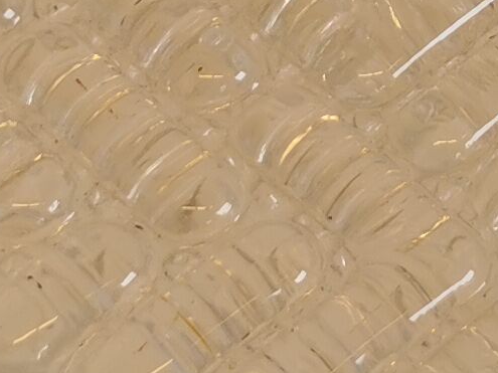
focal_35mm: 199
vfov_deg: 7.4
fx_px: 2862
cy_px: -60
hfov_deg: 9.8
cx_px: 565
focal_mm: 5.56
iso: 50
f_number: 1.6
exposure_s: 1/186
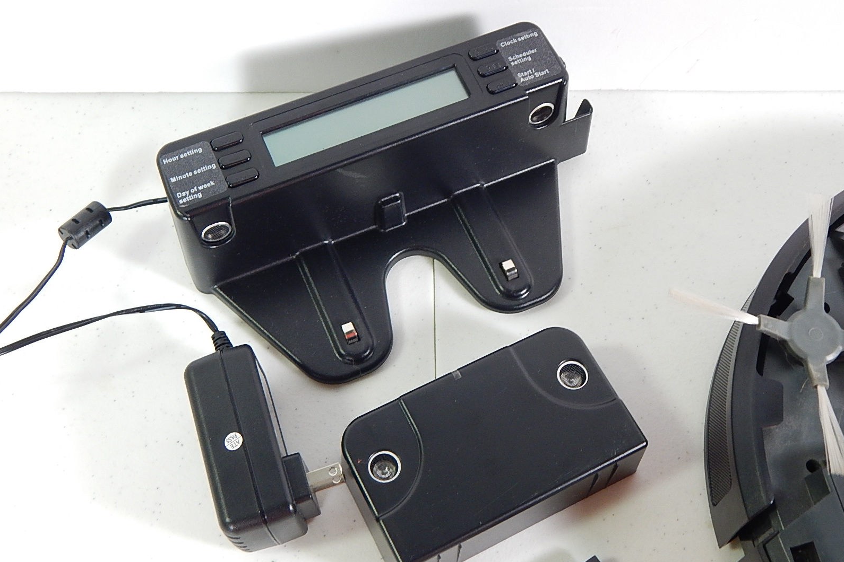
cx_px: 424
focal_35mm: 45
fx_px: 1055
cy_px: 258
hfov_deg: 43.6
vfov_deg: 29.9
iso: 280
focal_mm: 7.7
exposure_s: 1/30
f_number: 3.6
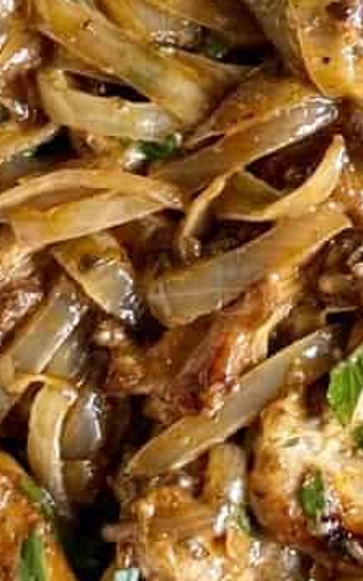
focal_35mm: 229
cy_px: 123
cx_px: 433
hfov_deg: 5.7
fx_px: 3623
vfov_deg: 9.1
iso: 125
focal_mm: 6.76
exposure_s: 1/60
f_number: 1.78
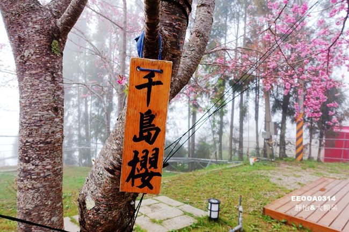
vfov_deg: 53.1
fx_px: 233
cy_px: 116
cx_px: 174
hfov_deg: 73.8
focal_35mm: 24
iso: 125
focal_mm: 8.8
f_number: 4
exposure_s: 1/160
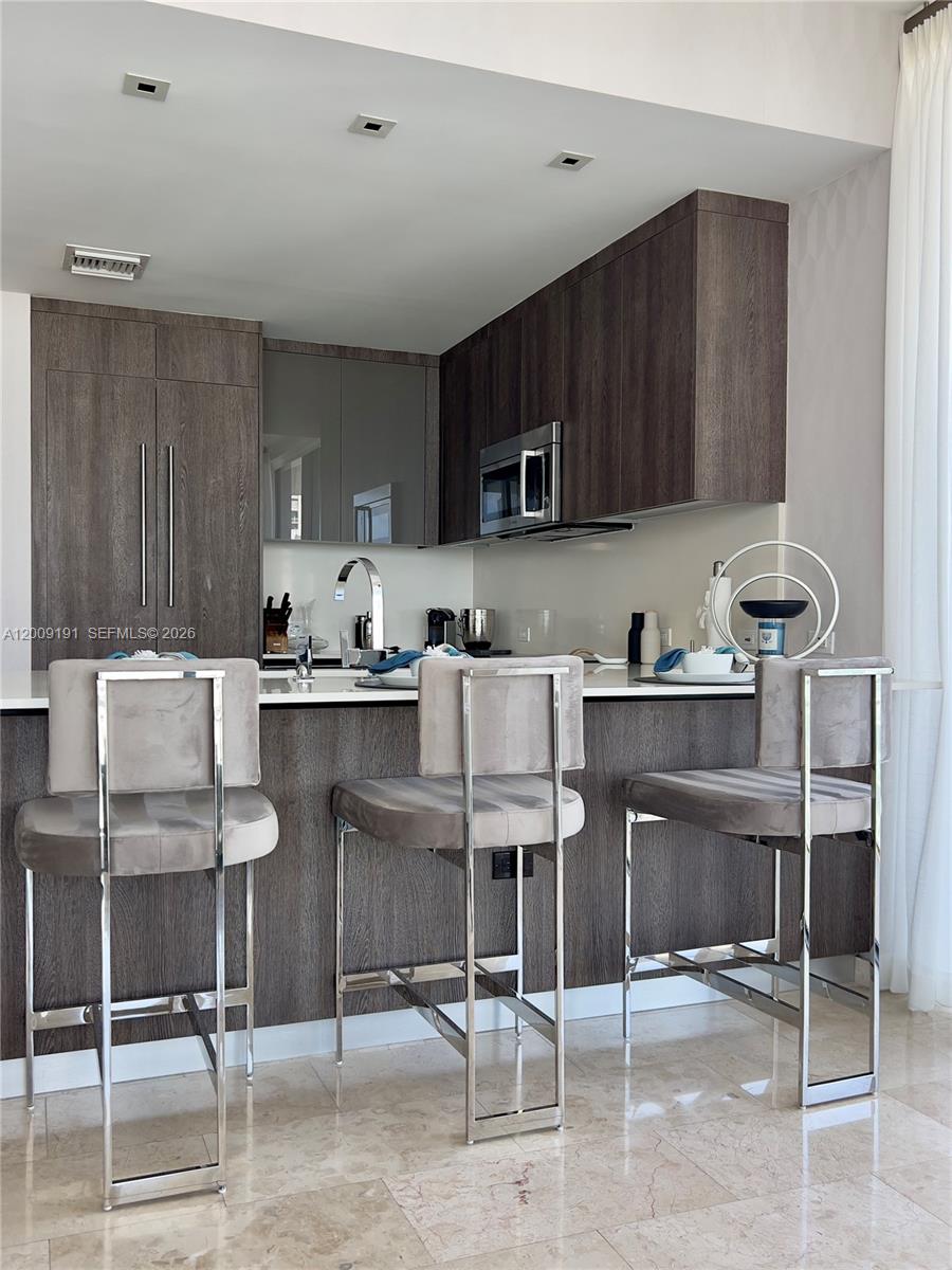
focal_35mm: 26
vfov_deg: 67.3
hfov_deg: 53.1
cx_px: 476
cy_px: 635
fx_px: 953
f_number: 1.5
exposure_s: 1/121
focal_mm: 5.7
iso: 50
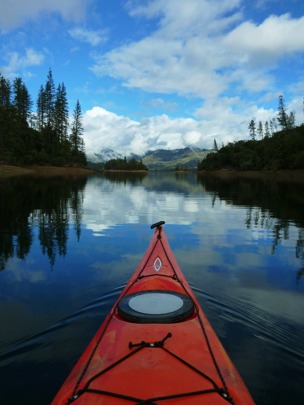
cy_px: 202
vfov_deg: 63.4
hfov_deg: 49.7
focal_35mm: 28
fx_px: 328
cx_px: 152
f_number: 10
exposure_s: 1/160
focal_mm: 4.9
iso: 160
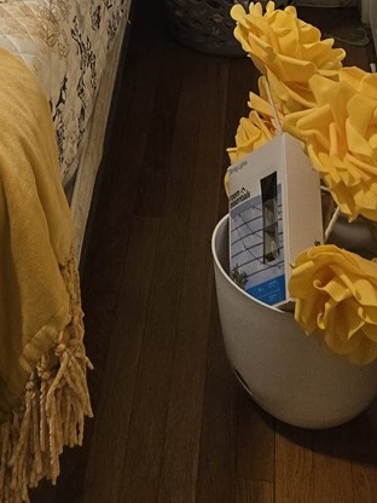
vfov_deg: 19.4
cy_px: -300
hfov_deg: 16.7
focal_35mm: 85
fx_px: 1234
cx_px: -56
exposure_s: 1/120
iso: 250
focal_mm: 6.3
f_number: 1.7
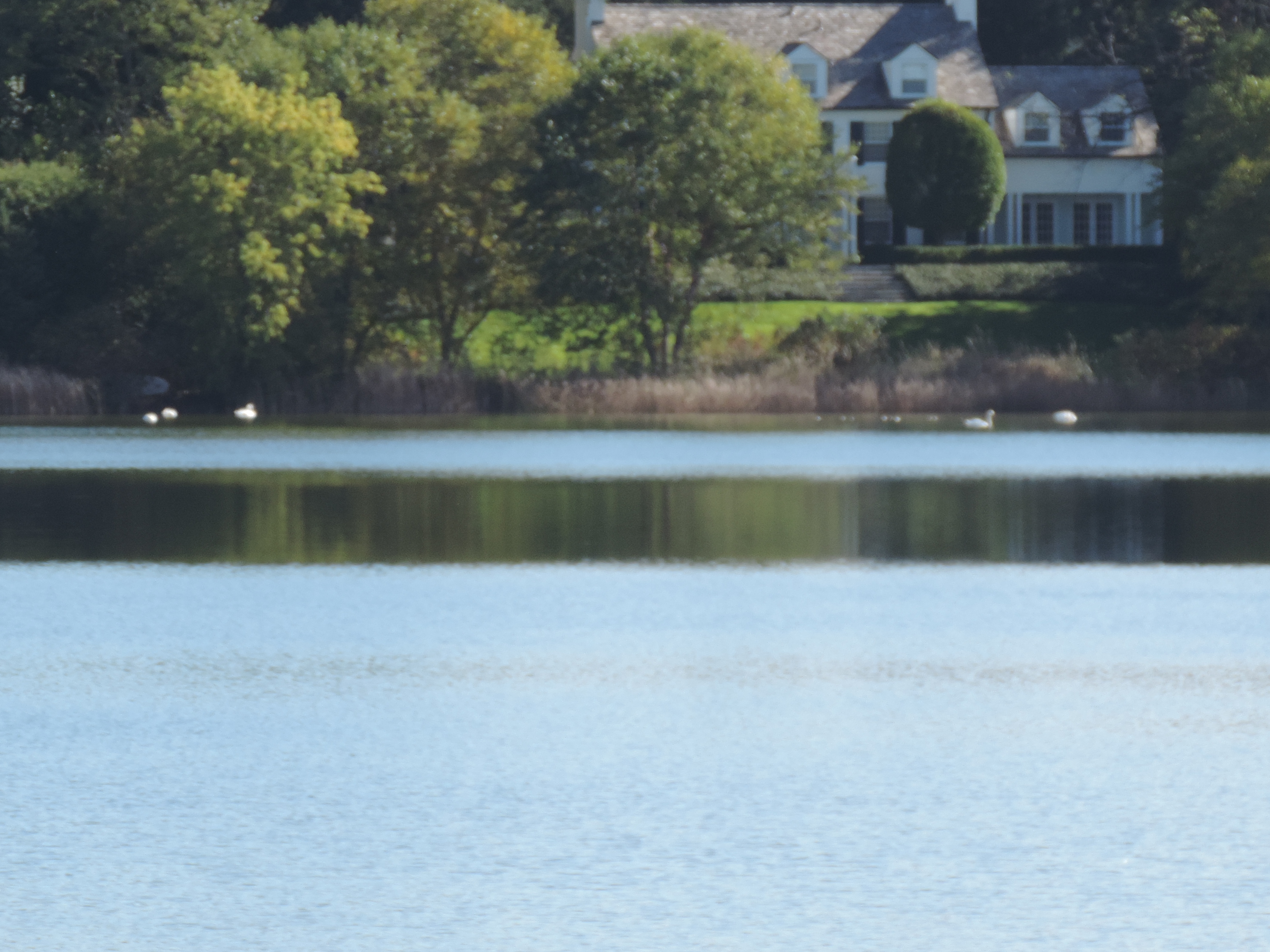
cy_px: 342
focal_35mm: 535
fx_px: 19630
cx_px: 658
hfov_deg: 3.7
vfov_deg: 2.8
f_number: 4.8
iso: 80
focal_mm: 57.9
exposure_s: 1/250
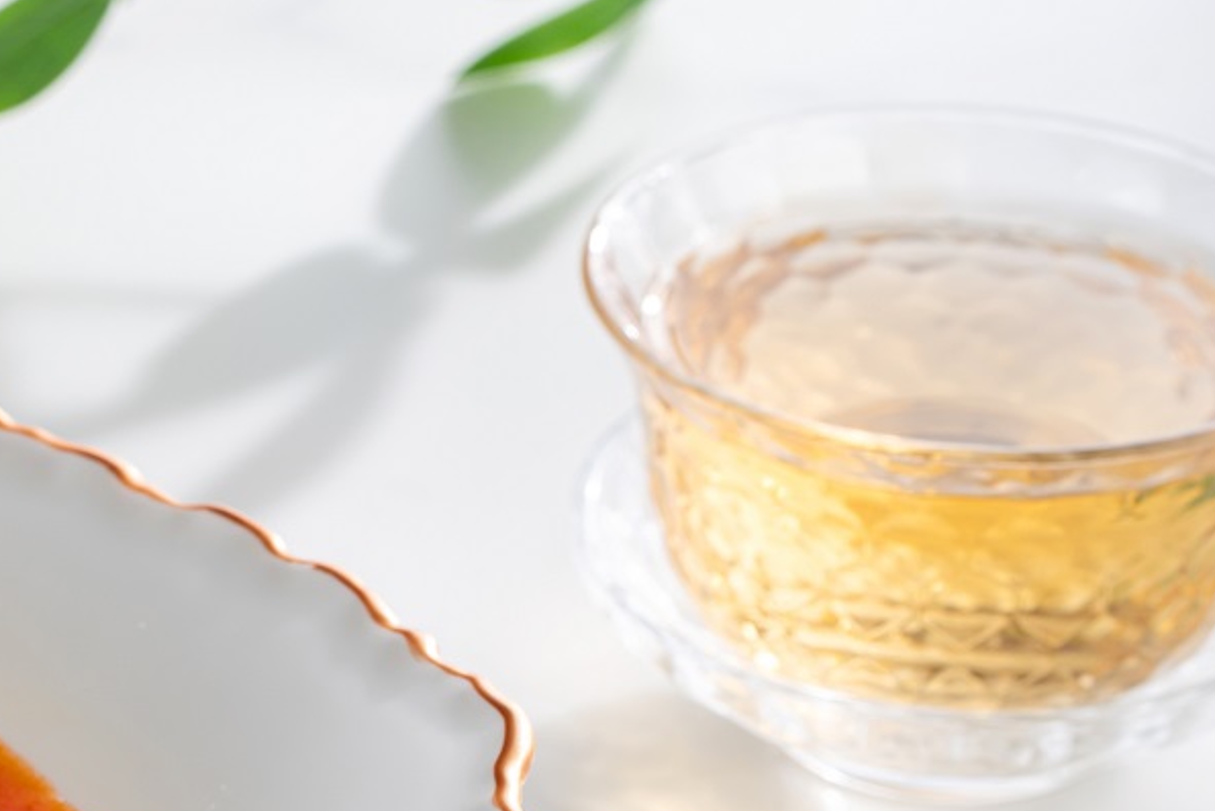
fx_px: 9756
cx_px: -717
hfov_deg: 7.0
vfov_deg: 4.7
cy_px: 920
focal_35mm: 289
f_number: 8
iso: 100
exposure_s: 1/250
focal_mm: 86
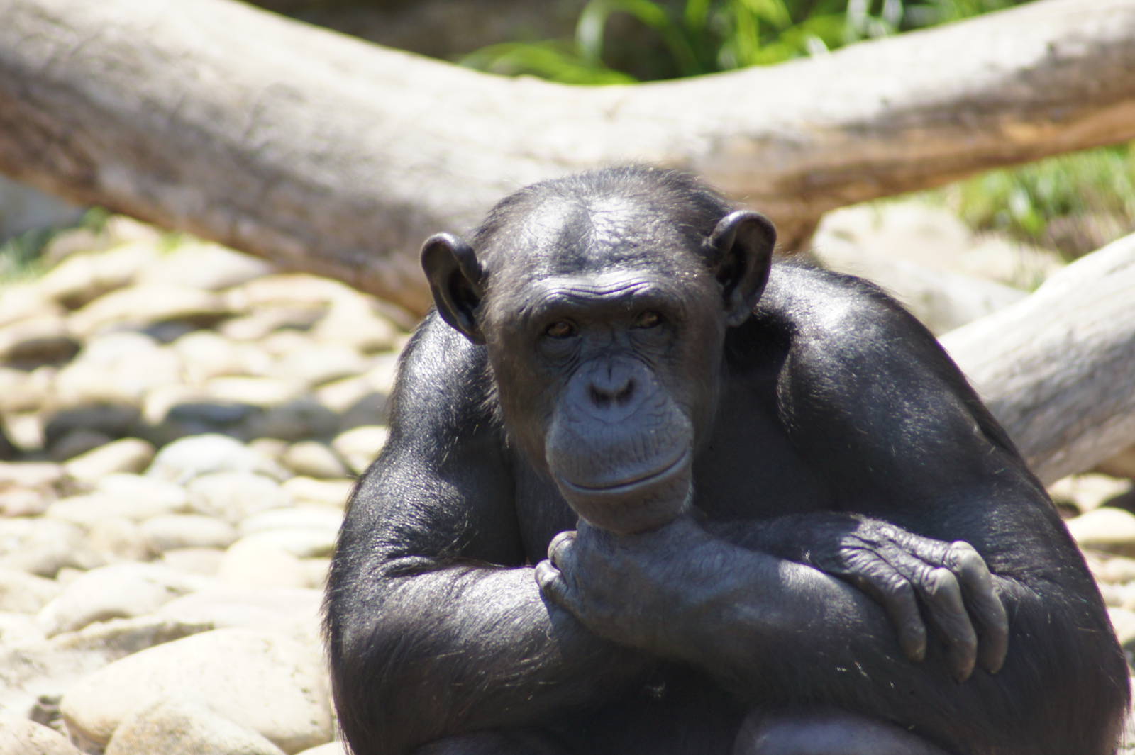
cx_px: 568
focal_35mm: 450
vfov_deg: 3.1
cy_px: 378
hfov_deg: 4.6
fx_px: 14180
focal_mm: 300
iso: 400
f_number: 5.6
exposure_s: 1/500
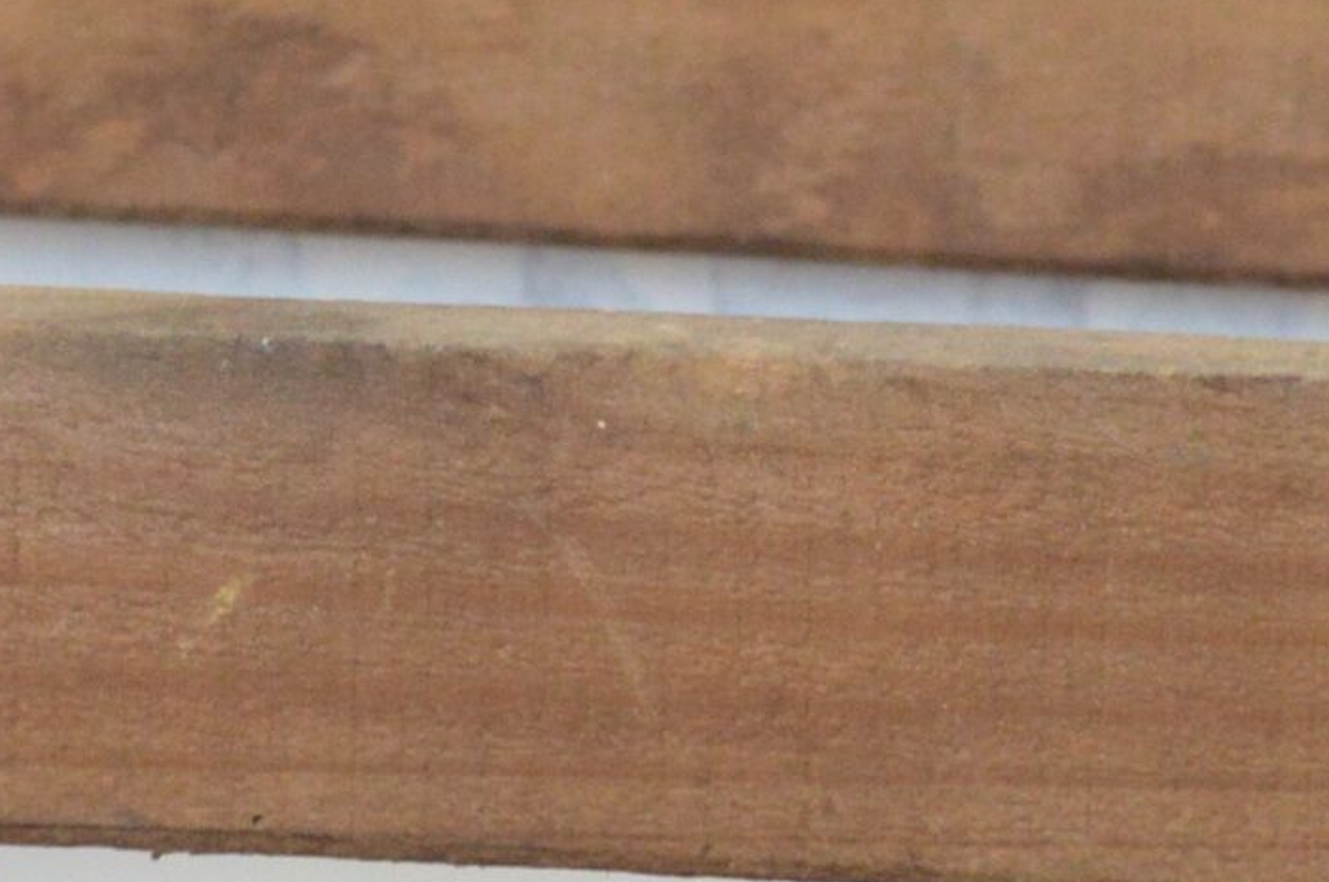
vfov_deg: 4.2
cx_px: 947
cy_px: 1051
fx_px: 11981
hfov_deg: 6.3
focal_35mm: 325
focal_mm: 38
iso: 900
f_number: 5
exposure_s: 1/60
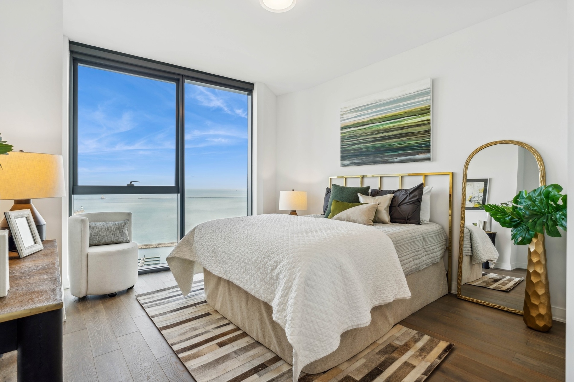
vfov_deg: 73.7
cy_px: 191
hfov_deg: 96.7
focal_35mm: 16
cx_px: 287
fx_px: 255
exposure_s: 1/100
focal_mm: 16
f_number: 8
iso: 320
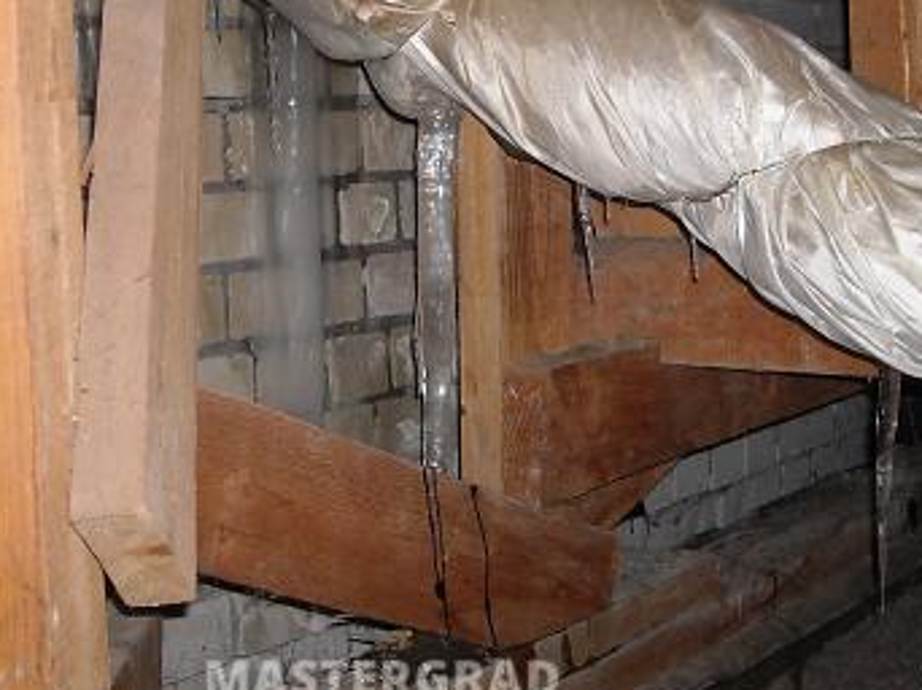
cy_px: 142
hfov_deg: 30.7
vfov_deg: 22.9
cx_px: 384
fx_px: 1677
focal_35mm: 63
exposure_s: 1/60
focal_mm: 5.7
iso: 200
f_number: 2.8
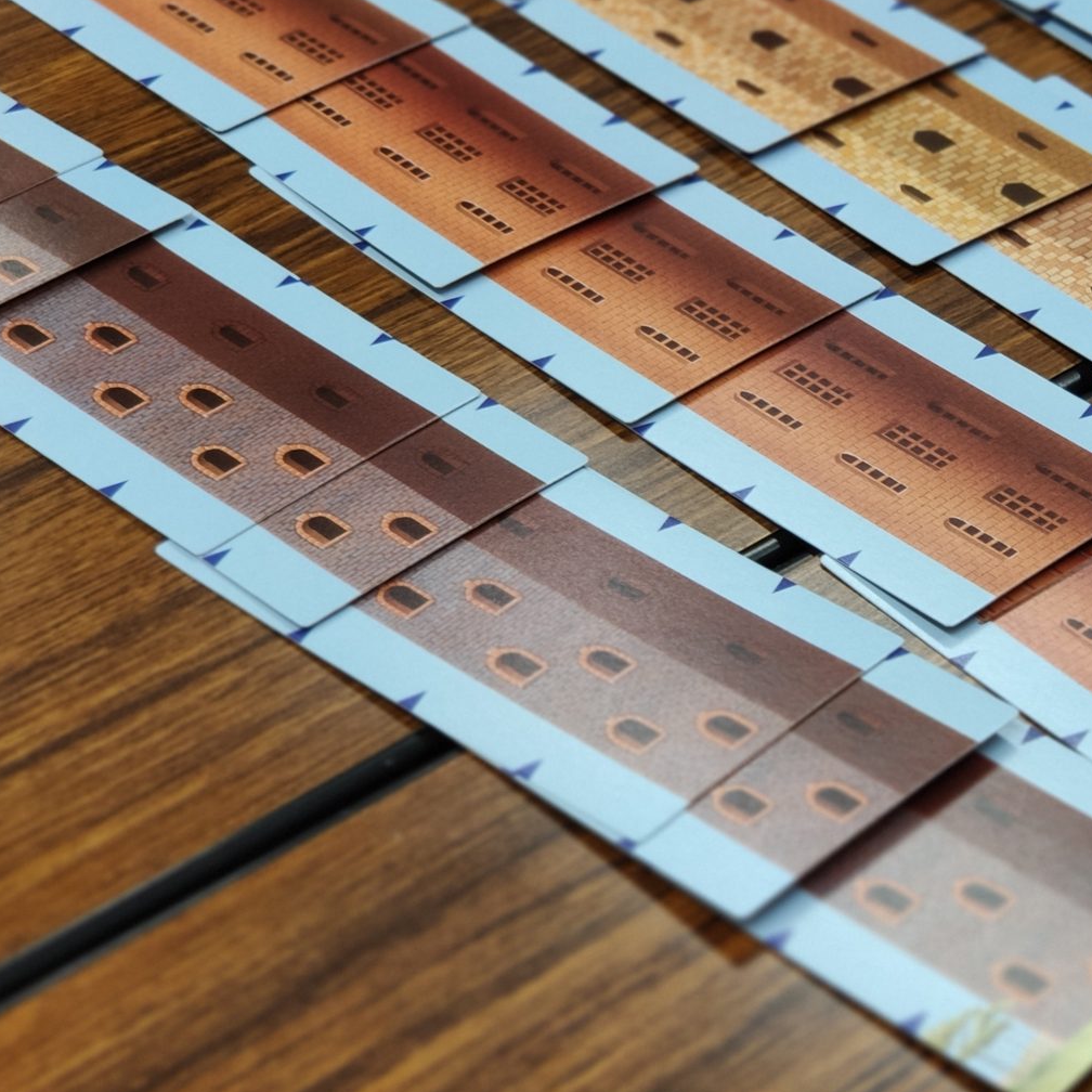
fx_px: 3462
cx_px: 933
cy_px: 378
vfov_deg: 17.9
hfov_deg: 17.7
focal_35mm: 97
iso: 168
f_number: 2.2
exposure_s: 1/50
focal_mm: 6.22
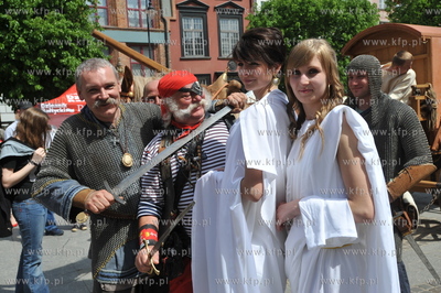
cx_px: 220
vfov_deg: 37.8
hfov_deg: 54.5
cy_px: 146
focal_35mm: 35
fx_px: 428
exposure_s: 1/500
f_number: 8
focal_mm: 35
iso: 200
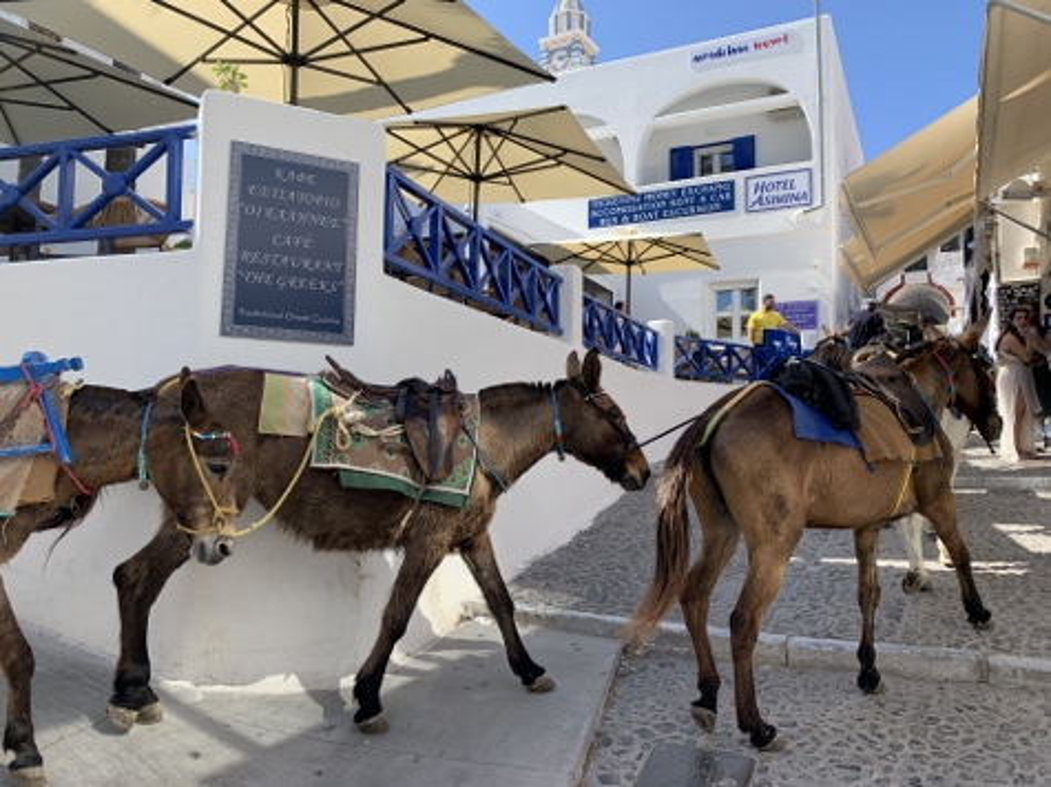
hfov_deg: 67.3
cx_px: 526
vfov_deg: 53.0
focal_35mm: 26
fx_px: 789
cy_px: 394
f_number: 1.8
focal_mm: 4.25
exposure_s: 1/1088
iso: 25
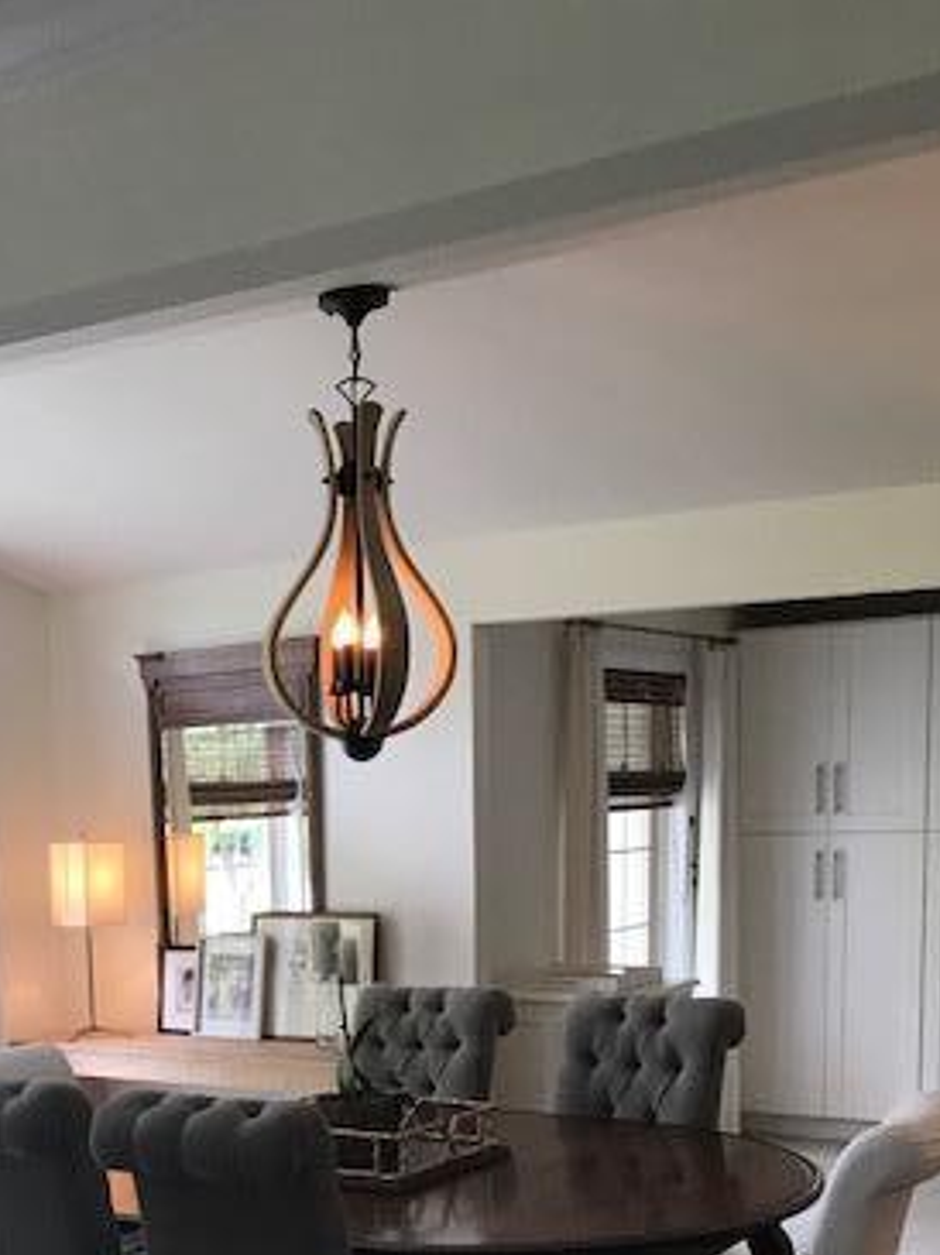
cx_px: 206
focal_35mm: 49
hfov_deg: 29.1
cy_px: 1090
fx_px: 1776
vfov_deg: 36.9
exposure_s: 1/30
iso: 25
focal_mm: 3.99
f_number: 1.8
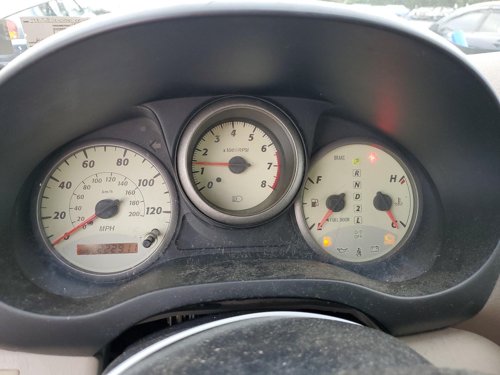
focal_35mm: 26
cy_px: 188
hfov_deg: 67.3
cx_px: 250
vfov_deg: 53.1
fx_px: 376
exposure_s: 1/120
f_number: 1.5
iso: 66
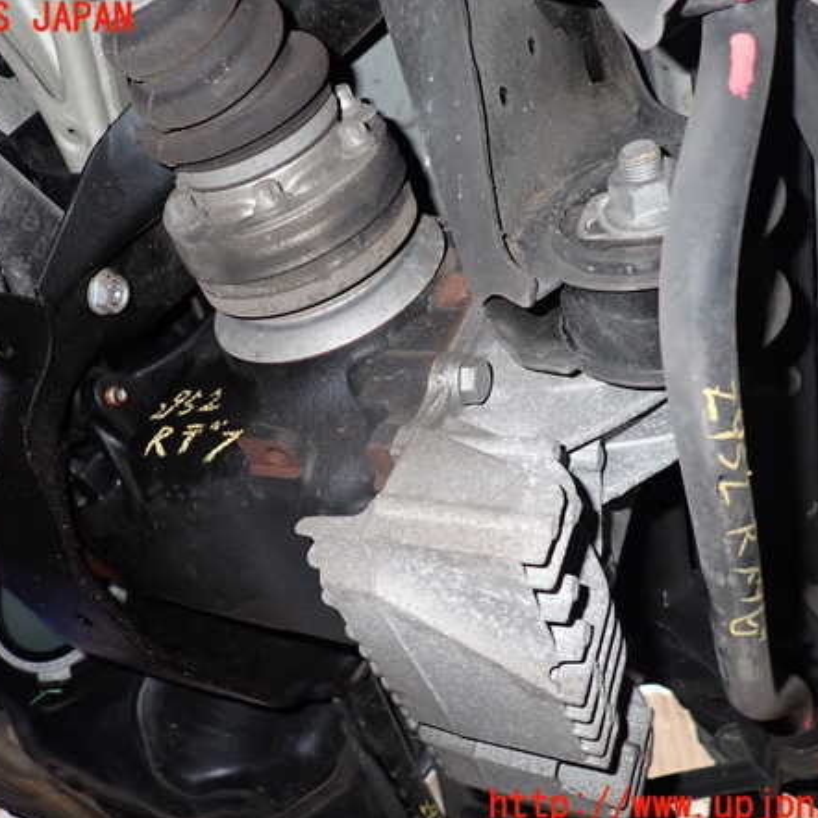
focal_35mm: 30
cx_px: 352
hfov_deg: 53.9
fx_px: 802
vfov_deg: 54.0
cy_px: 413
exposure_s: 1/30
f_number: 5.6
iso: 320
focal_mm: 4.5
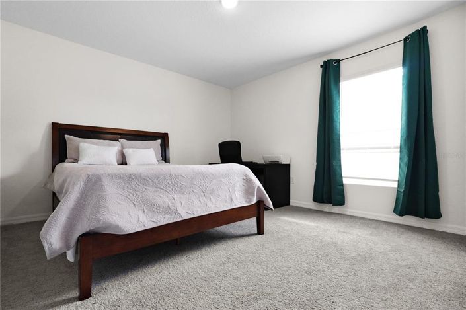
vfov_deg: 72.0
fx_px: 213
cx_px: 233
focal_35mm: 16
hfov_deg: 95.0
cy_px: 155
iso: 640
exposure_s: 1/100
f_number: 5
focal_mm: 11
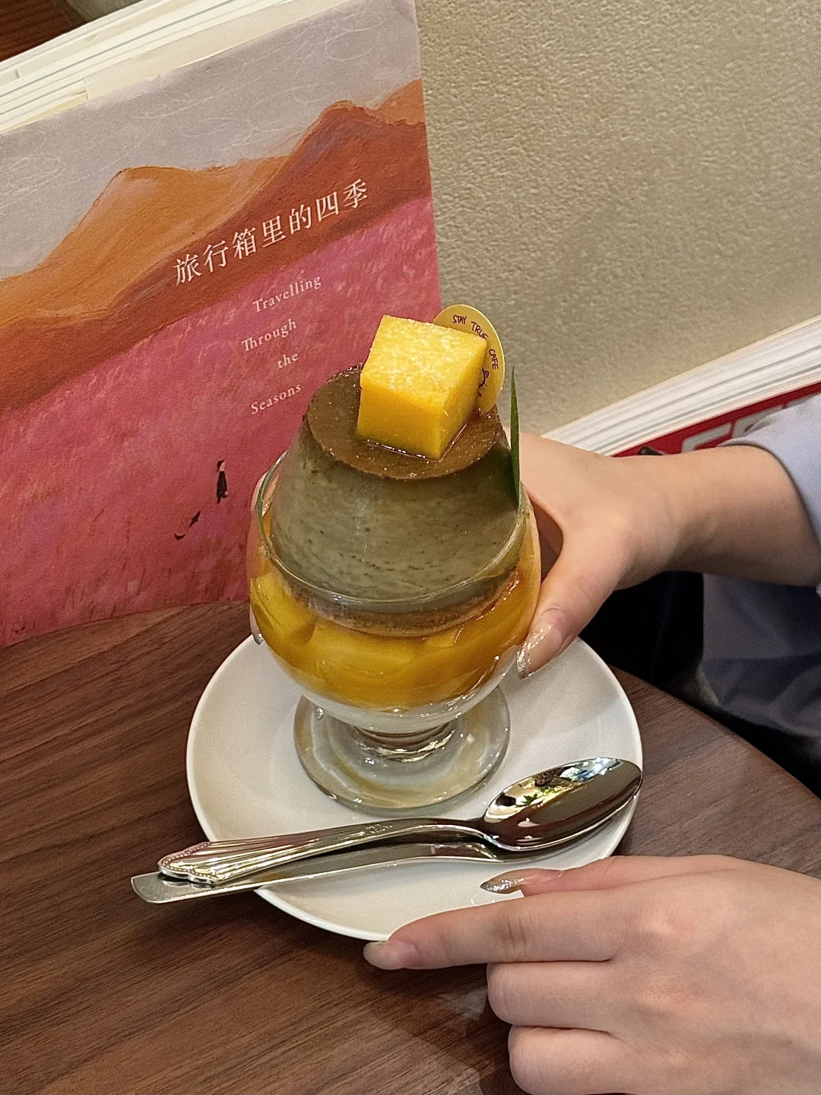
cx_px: 410
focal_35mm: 48
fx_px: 1518
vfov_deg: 39.7
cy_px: 548
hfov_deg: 30.3
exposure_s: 1/60
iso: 250
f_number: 1.78
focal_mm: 6.86
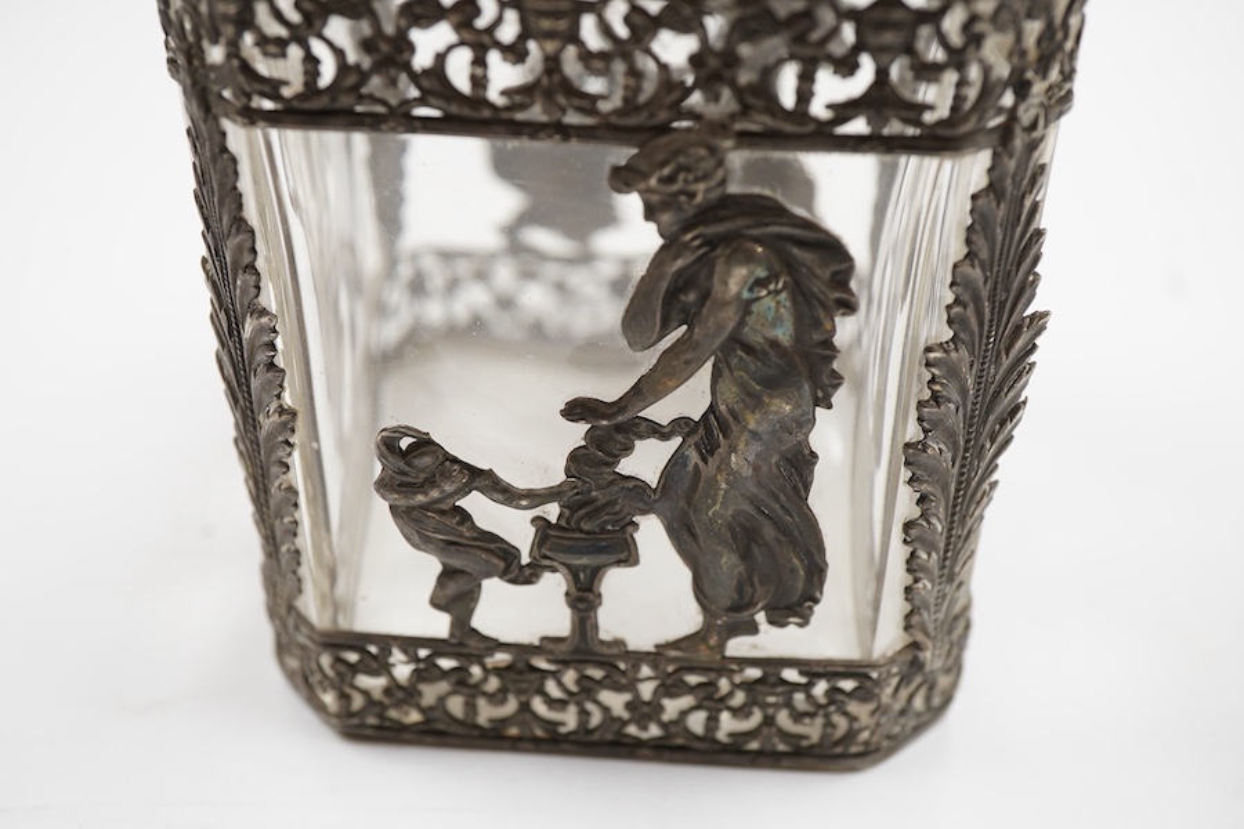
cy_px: 414
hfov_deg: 43.6
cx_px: 622
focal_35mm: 45
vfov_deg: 29.9
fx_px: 1555
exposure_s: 1/125
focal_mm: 30
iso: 1250
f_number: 9
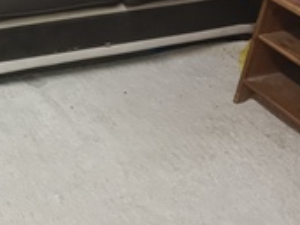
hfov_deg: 25.7
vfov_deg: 21.2
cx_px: -68
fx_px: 580
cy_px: 3
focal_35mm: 67
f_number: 1.79
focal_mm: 4.74
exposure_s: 1/17.1
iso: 2216
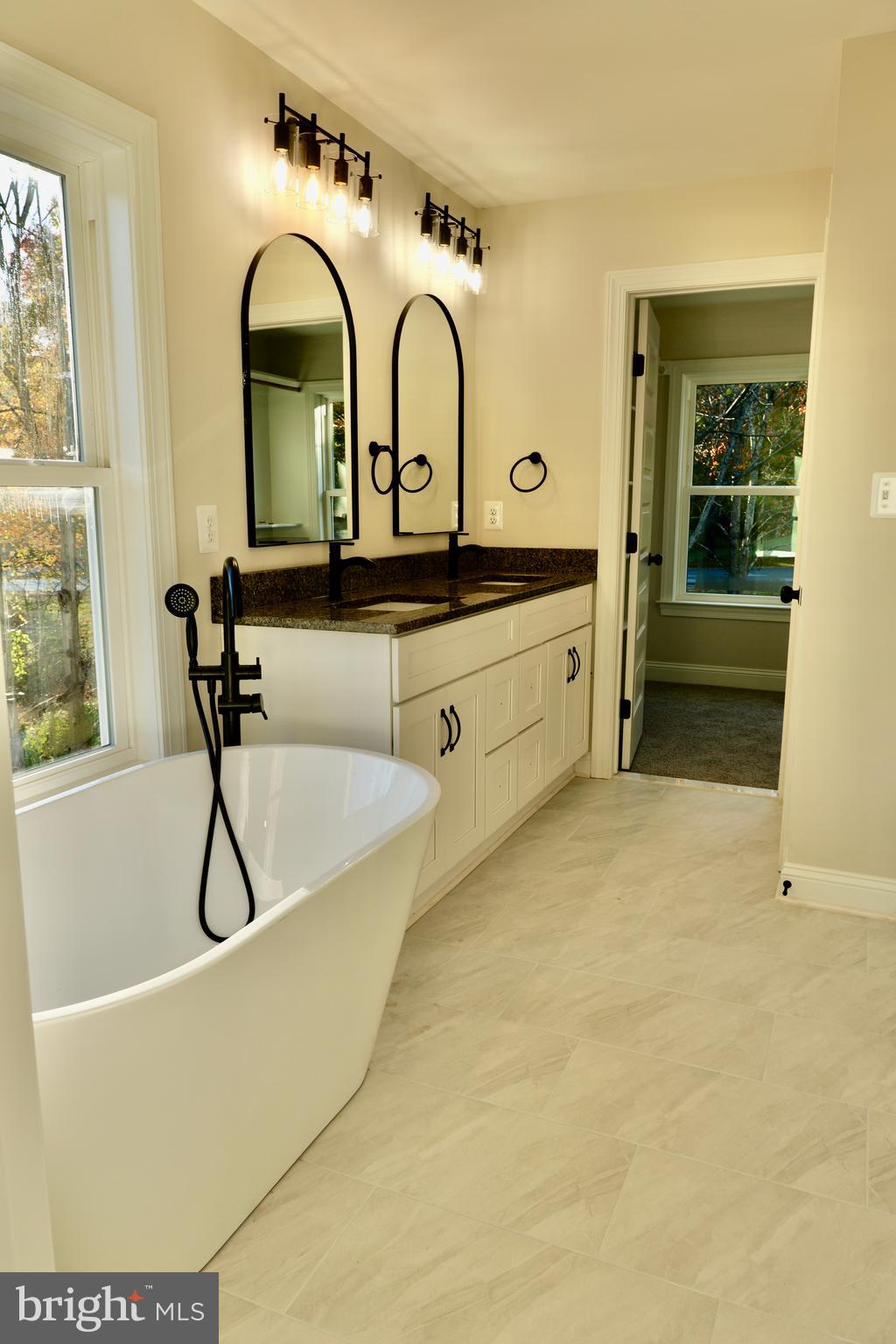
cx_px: 448
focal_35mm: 24
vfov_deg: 73.7
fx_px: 896
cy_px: 672
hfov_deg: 53.1
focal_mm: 24
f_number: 8
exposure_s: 1/60
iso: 200
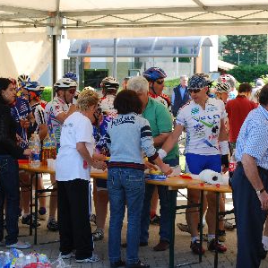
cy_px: 134
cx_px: 149
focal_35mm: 106
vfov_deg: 16.5
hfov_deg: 16.5
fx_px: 925
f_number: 7.1
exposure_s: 1/100
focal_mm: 55
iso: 200
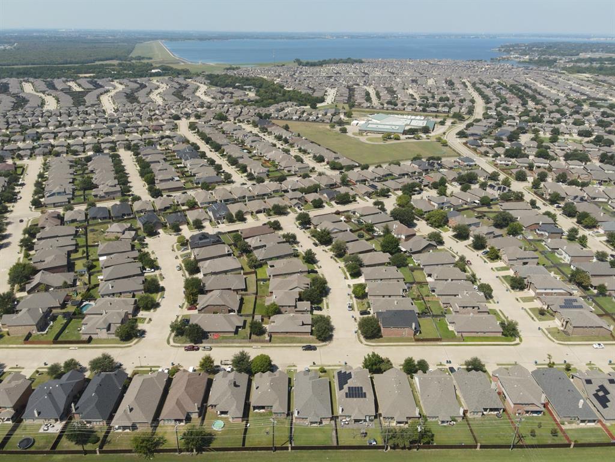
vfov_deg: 56.8
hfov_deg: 71.6
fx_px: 426
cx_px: 308
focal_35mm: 24
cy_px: 231
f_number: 2.8
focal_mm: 4.5
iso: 110
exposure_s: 1/180
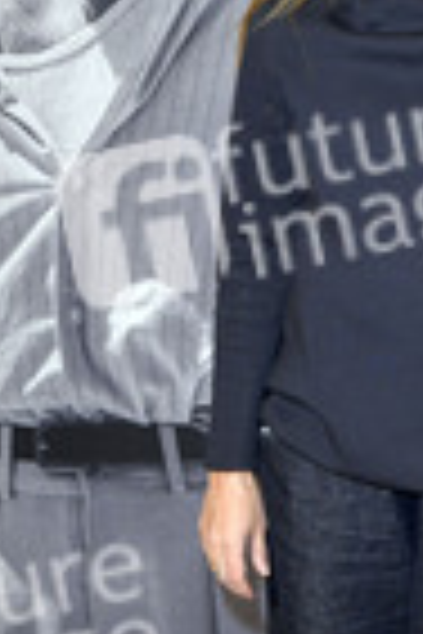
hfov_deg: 13.2
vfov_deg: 19.9
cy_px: 427
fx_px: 1798
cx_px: 418
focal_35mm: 102
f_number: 5.6
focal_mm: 36
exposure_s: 1/125
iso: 1600
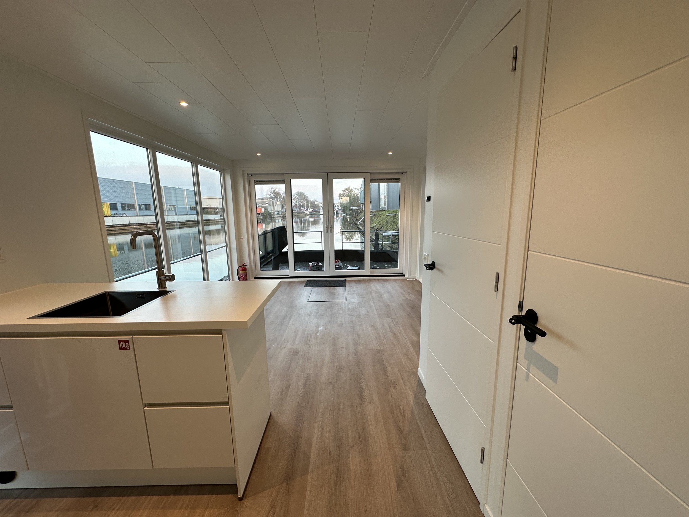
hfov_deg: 102.1
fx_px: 279
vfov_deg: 85.7
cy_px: 258
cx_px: 344
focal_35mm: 14
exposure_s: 1/100
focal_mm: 2.22
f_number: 2.2
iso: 64
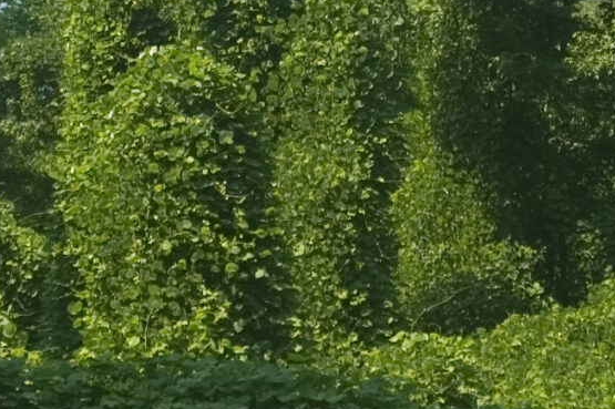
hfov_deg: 12.3
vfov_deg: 8.3
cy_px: 195
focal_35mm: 166
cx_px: 469
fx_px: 2833
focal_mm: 24
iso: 200
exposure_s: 1/500
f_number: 4.5
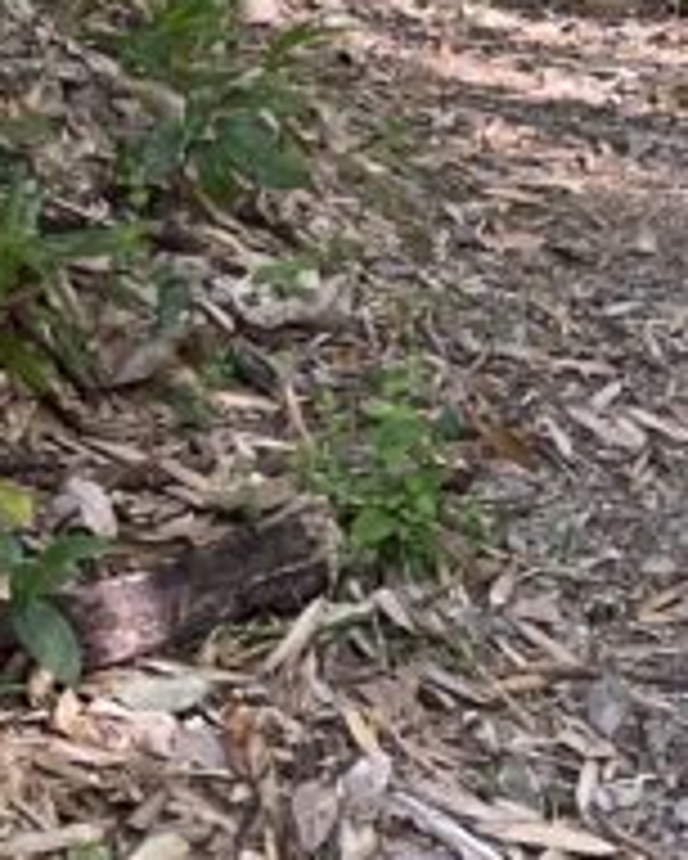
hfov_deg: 10.7
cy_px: -747
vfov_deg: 12.7
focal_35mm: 136
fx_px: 3459
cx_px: -531
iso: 100
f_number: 1.6
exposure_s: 1/121
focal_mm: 4.2
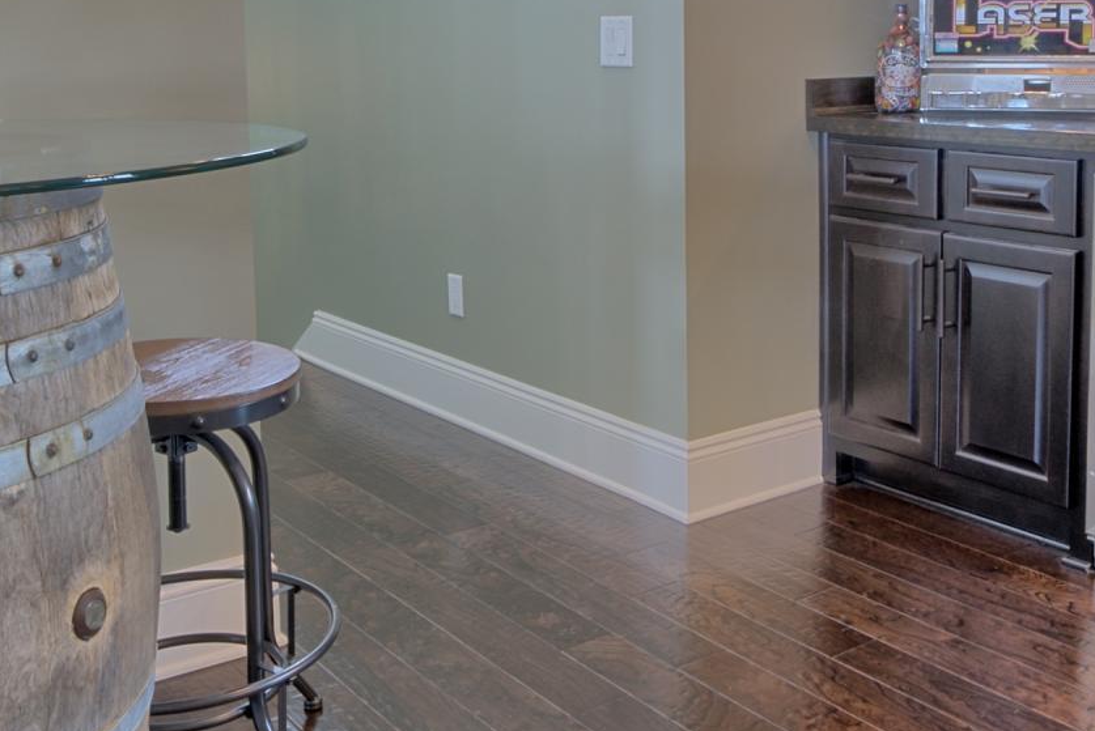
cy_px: 162
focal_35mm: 43
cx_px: 600
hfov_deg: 45.4
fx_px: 1309
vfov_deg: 30.6
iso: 200
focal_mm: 12
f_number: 19
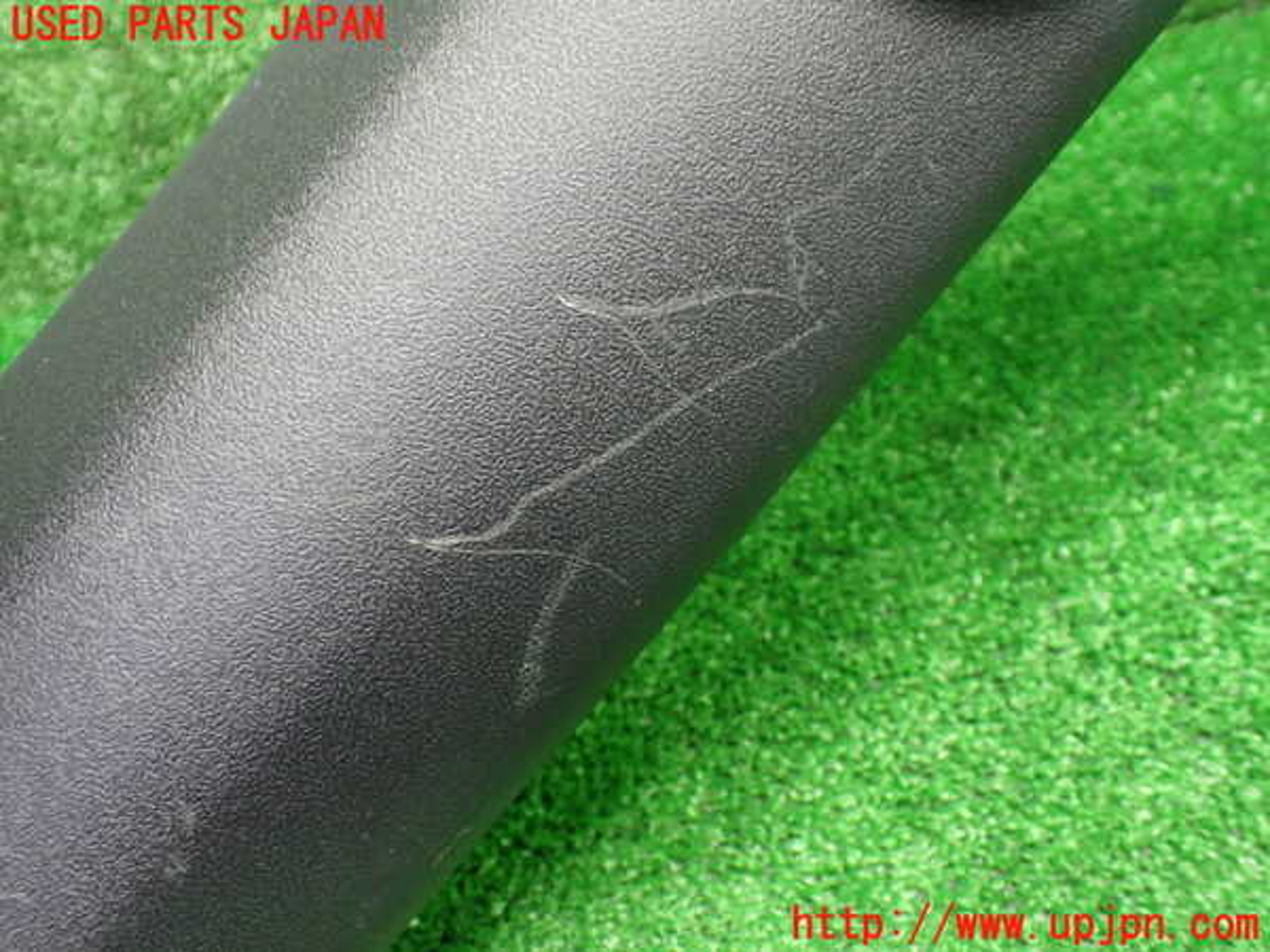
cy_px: 476
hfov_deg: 60.0
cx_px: 635
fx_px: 1101
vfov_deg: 46.8
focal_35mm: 30
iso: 800
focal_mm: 5.4
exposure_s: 1/50
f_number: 2.3
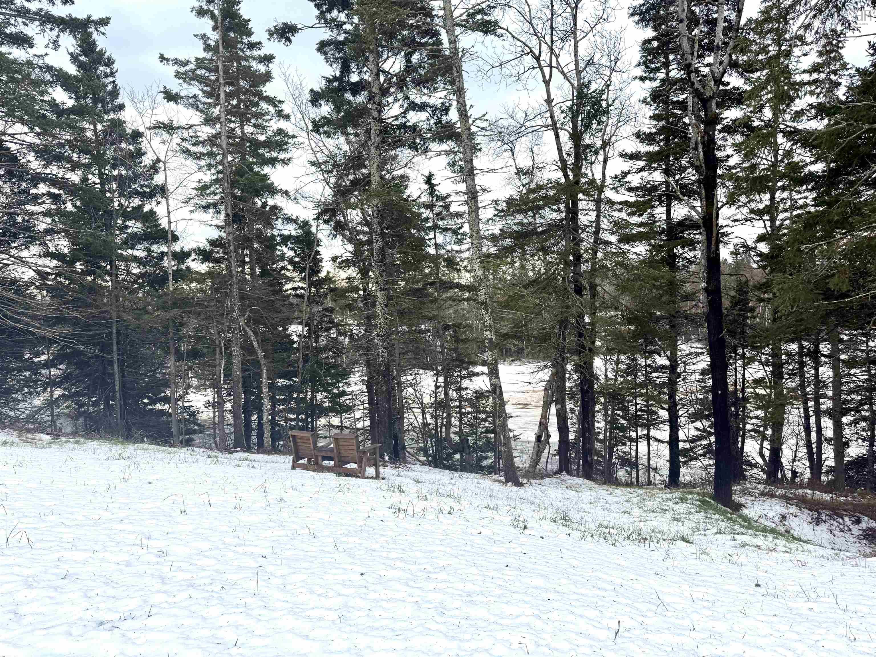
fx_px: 607
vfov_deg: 56.8
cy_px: 328
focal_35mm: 24
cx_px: 438
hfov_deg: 71.6
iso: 80
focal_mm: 6.76
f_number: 1.78
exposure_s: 1/665
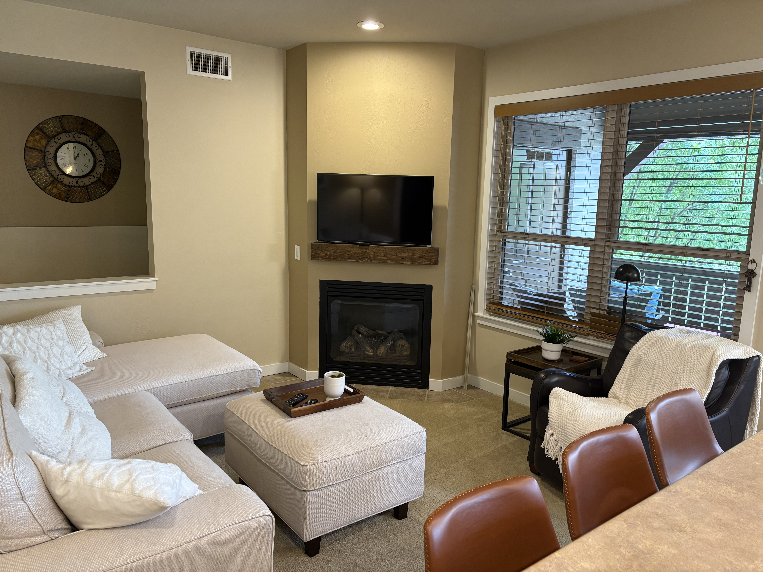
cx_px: 382
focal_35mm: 26
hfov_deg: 67.3
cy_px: 286
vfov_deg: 53.1
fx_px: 573
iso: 160
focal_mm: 5.96
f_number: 1.6
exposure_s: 1/60
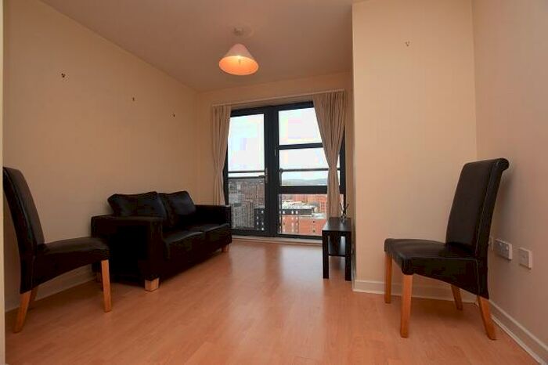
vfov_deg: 77.3
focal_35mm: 15
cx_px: 274
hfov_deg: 100.4
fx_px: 228
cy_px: 182
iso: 200
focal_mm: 10
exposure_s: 1/125
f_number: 5.6
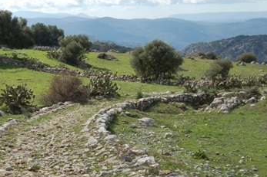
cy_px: 136
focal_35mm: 72
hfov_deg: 28.0
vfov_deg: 18.8
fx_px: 534
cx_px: 98
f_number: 9
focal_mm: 26
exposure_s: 1/320
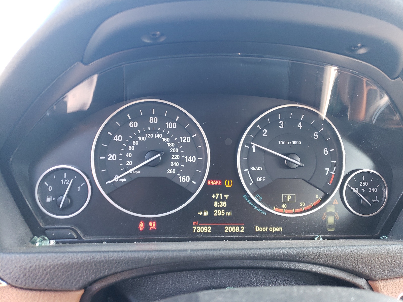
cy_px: 151
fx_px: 303
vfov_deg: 53.1
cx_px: 202
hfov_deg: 67.3
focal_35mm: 26
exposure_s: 1/60.2
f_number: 1.5
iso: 80
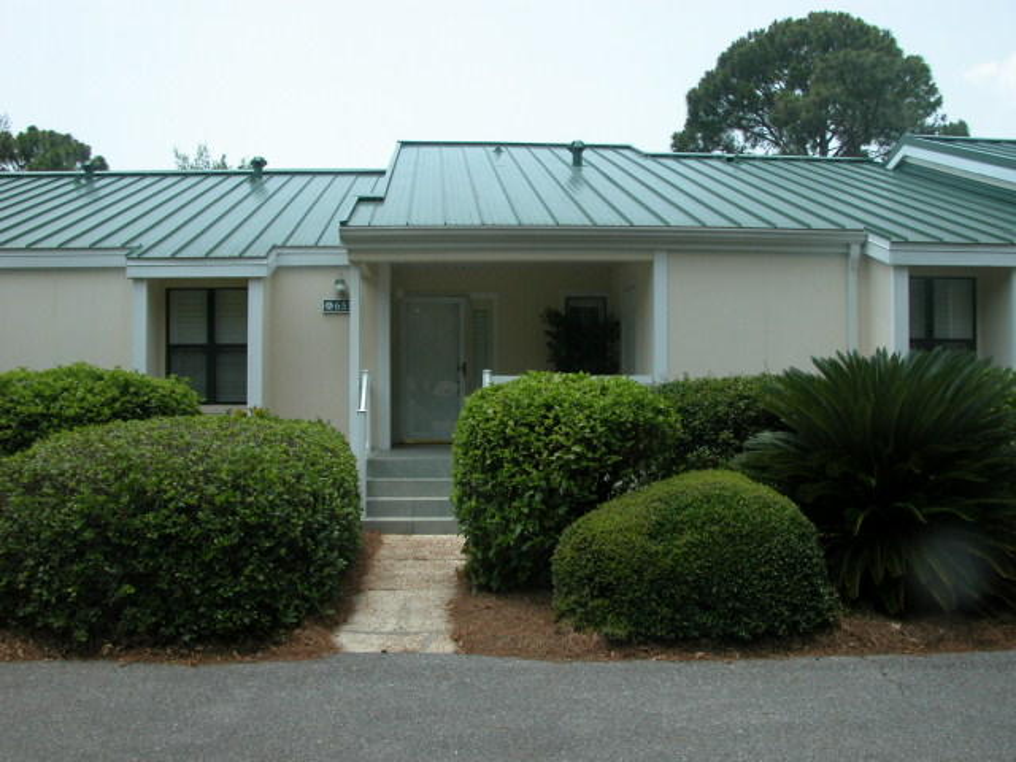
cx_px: 508
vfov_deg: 40.7
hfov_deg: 52.6
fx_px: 1027
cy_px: 381
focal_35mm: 35
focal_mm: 8.9
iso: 100
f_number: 5.6
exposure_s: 1/266
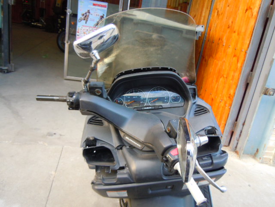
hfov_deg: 60.0
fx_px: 238
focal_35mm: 30
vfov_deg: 46.8
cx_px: 138
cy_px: 104
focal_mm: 5.4
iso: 250
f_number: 3.5
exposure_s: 1/60
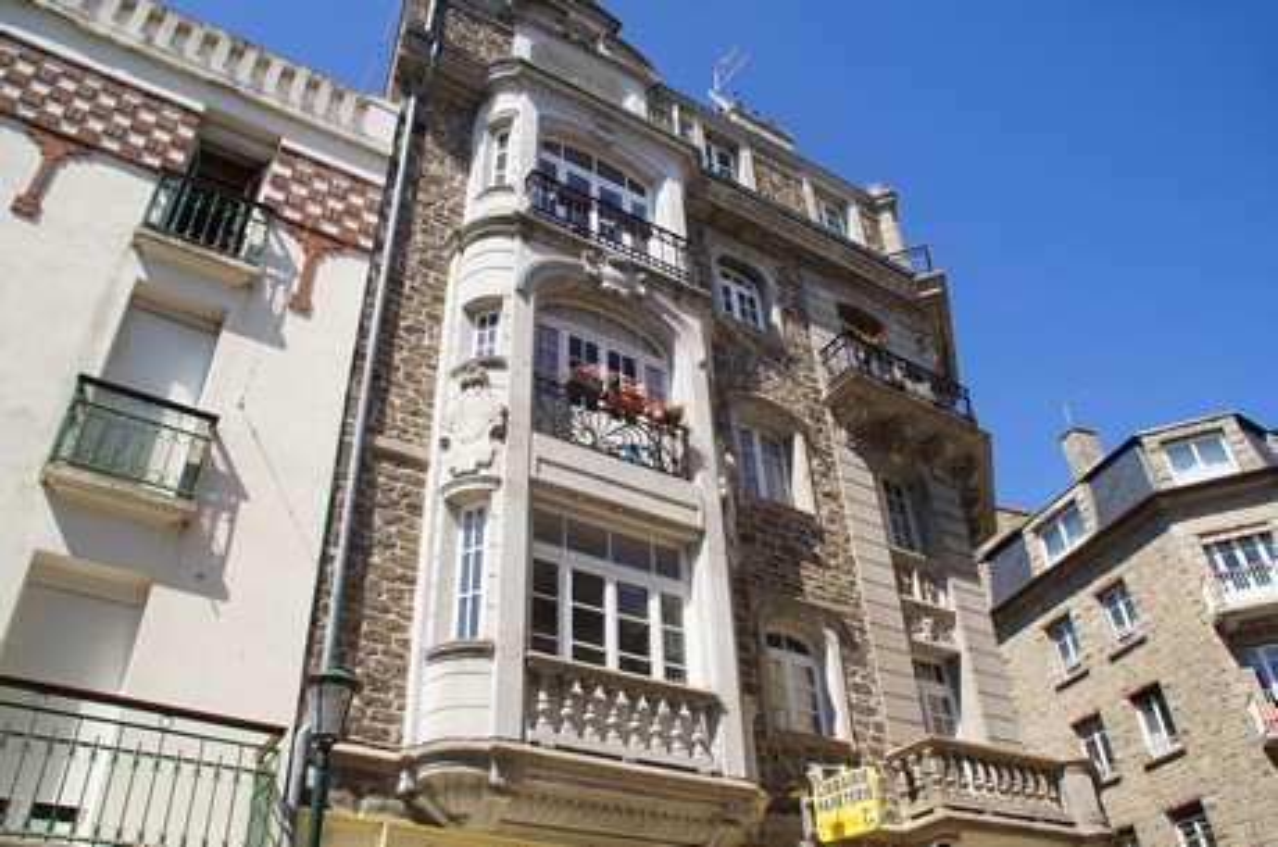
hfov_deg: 67.5
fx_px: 957
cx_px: 639
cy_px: 424
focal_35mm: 27
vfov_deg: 47.8
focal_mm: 18
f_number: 11
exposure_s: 1/100
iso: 100
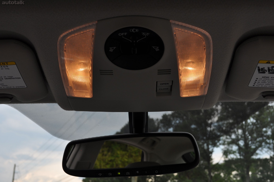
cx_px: 137
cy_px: 91
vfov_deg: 28.0
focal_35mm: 48
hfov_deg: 41.2
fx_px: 365
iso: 200
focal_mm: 32
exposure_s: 1/100
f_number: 9
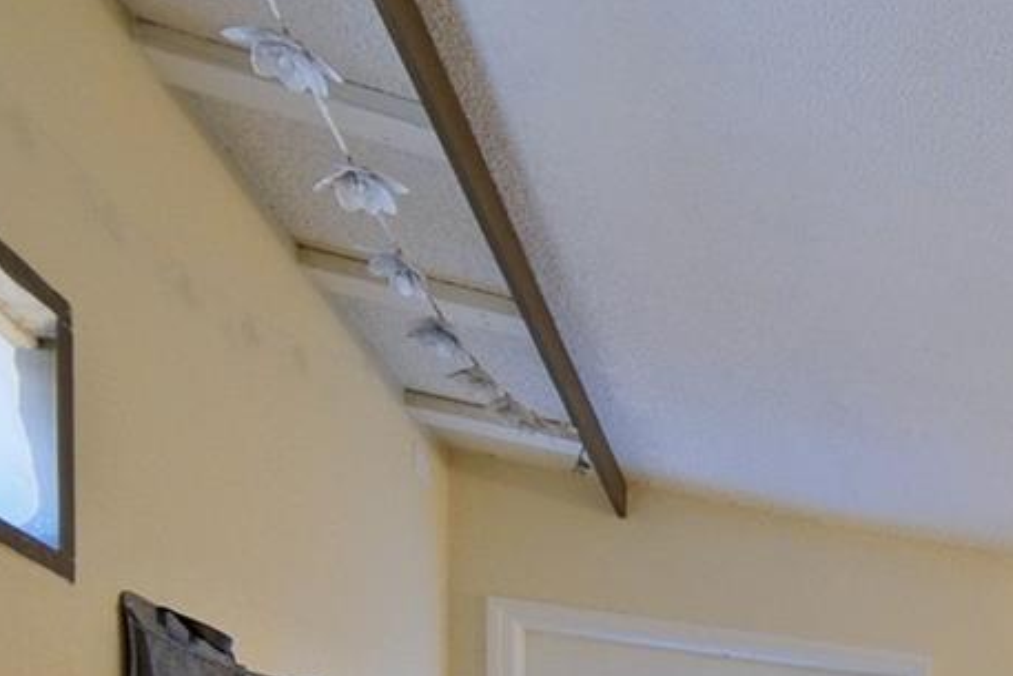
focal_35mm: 42
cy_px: 1068
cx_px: 1607
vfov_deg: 23.7
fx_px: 1182
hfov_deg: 27.0
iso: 640
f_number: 4
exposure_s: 1/30
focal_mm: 8
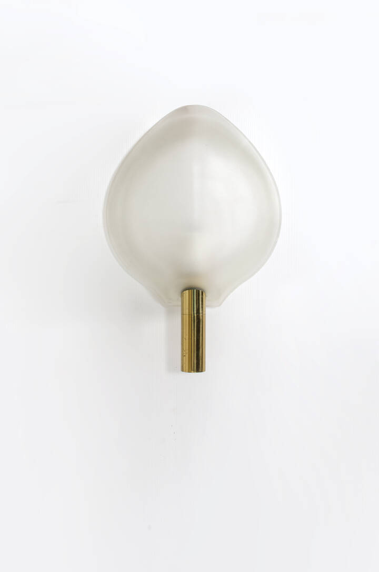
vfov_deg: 37.9
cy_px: 286
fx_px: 833
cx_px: 190
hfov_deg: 25.6
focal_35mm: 52
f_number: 16
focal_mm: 35
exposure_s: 1/200
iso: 100
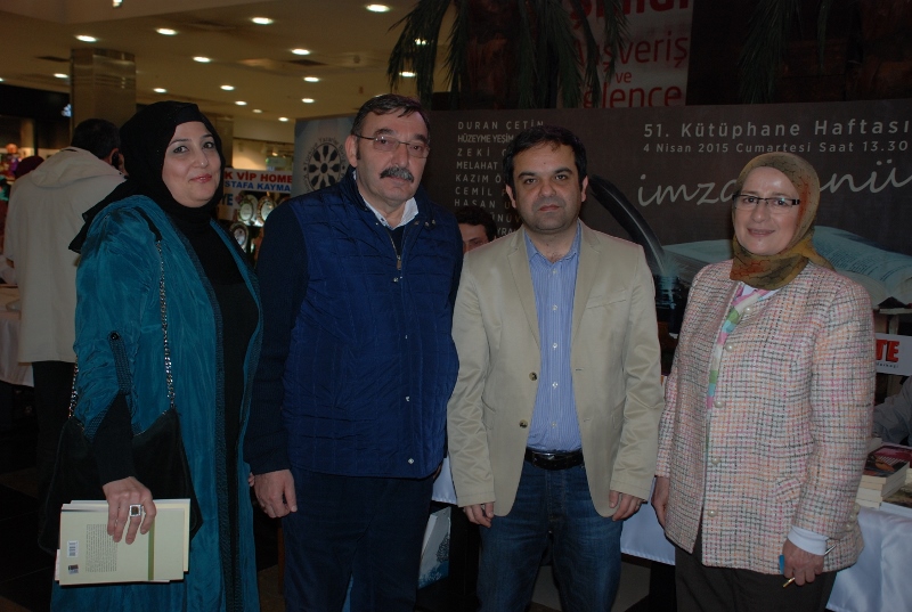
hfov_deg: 53.0
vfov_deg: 37.0
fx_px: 914
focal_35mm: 36
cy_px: 306
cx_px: 456
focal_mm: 24
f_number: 4
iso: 250
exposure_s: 1/60
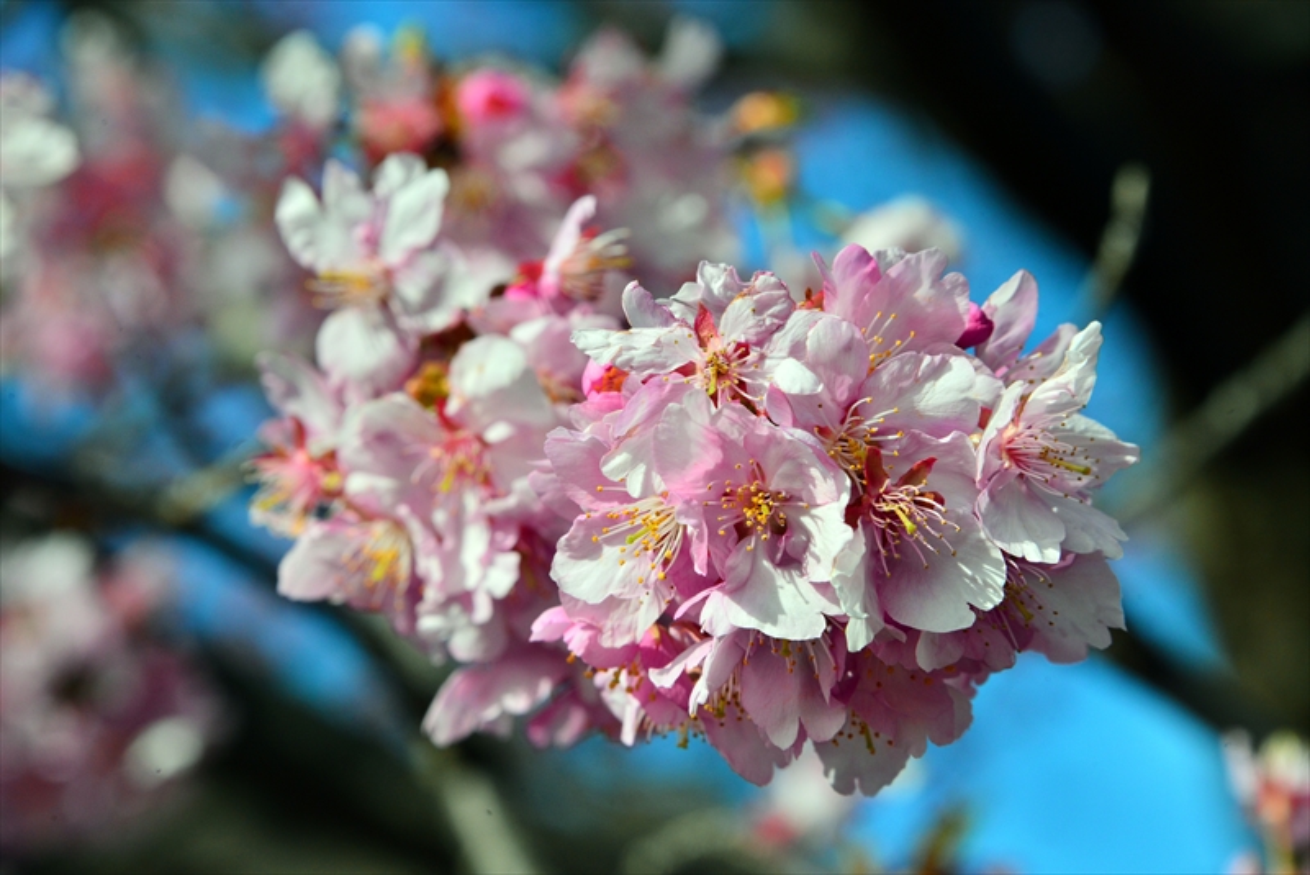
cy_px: 438
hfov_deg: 6.9
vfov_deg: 4.6
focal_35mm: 300
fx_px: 10920
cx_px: 655
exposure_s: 1/800
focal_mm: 300
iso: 800
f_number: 14
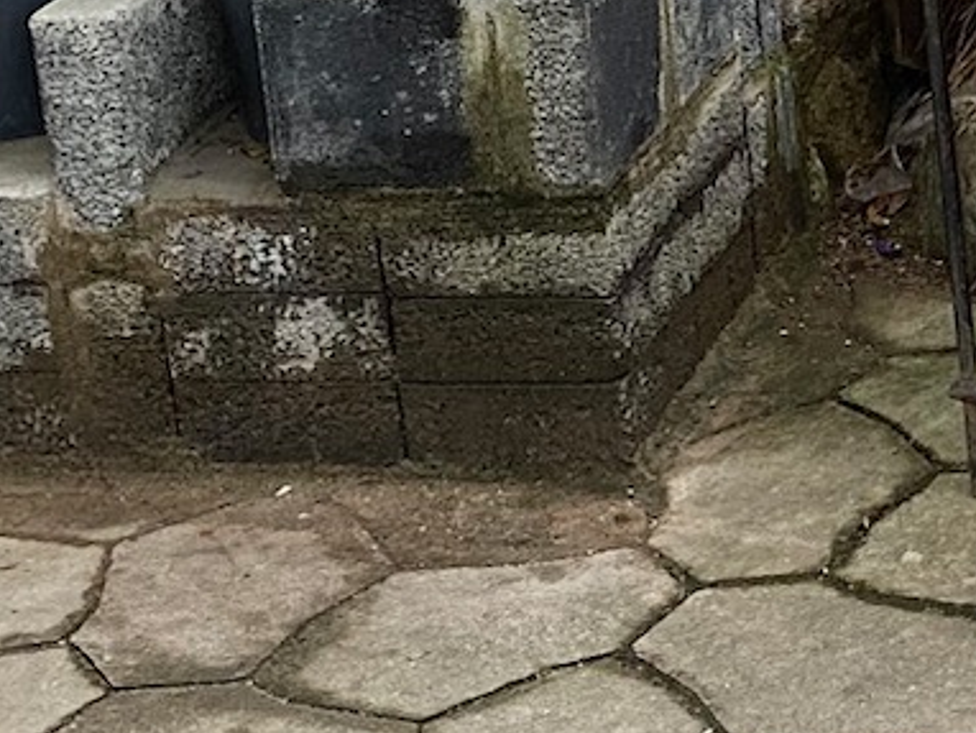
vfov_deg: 10.8
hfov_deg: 13.6
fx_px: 3837
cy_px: -18
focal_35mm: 136
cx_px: 1484
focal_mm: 4.25
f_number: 1.8
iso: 125
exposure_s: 1/66
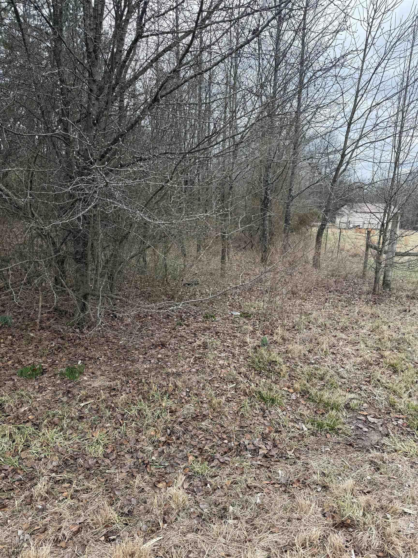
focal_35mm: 24
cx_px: 209
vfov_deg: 71.6
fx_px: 386
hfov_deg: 56.8
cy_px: 279
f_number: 1.78
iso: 100
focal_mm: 6.76
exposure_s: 1/1361
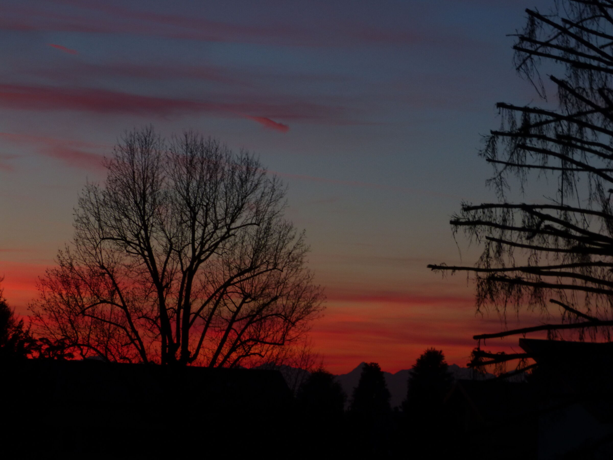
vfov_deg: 11.6
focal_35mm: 128
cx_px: 306
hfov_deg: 15.4
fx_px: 2267
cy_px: 230
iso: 100
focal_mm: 23.1
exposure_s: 1/4
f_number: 8
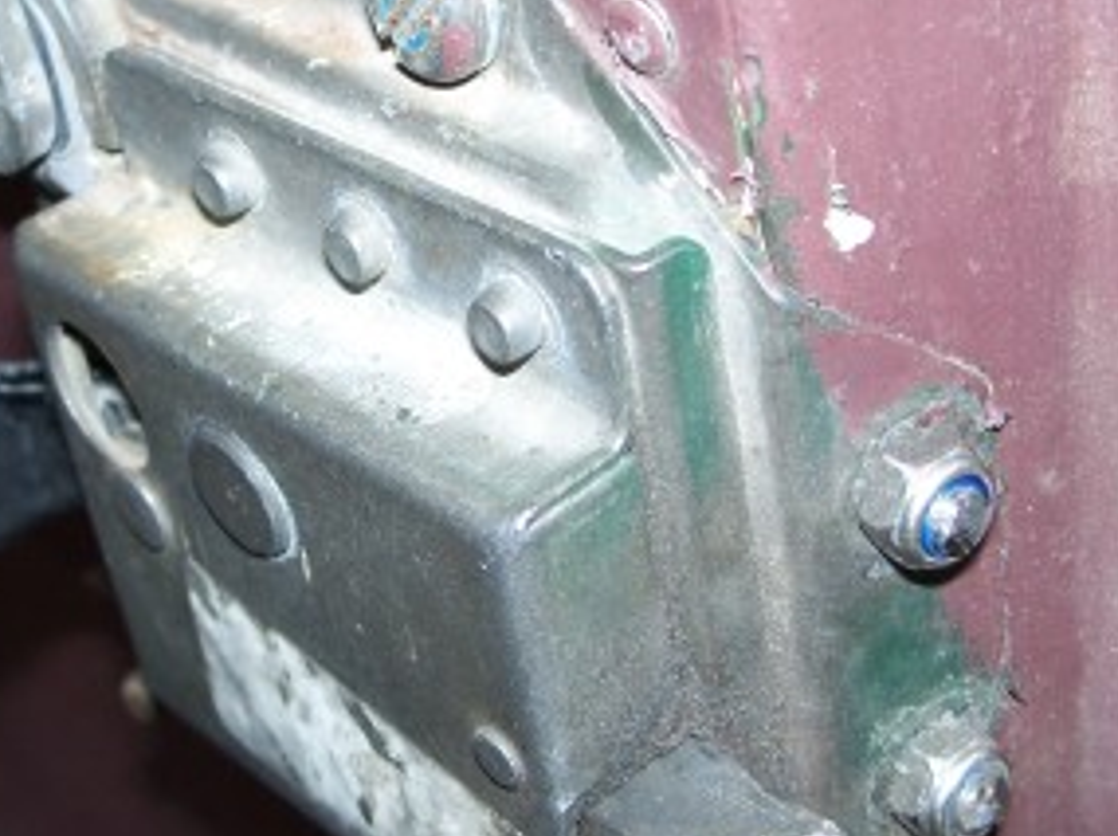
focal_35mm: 78
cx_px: 365
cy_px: 314
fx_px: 2516
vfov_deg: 18.8
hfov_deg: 24.9
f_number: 2.8
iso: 80
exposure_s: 1/60
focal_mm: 7.8
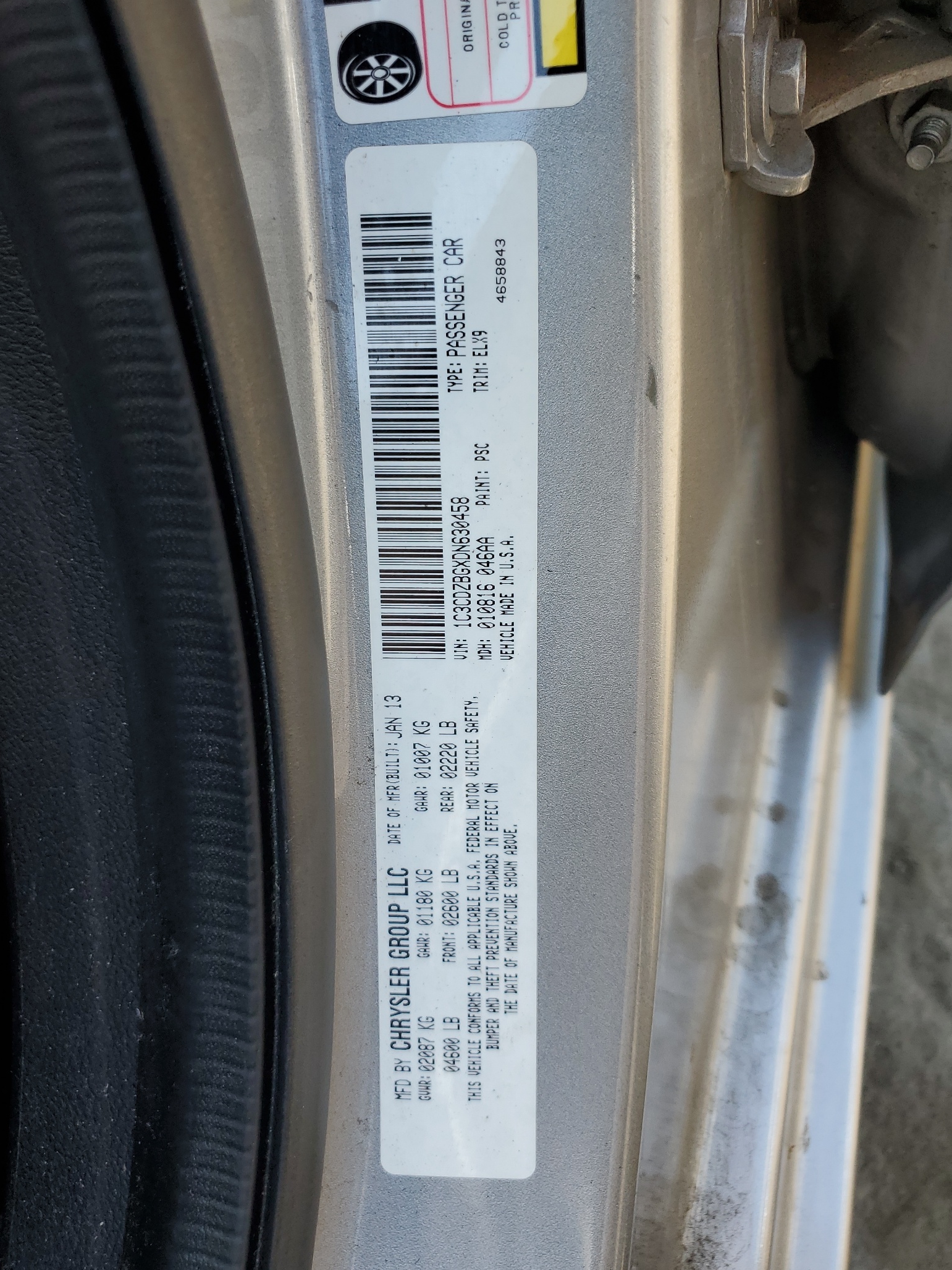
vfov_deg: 65.3
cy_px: 626
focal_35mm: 27
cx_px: 481
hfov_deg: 51.4
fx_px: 990
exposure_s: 1/385
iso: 50
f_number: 1.5
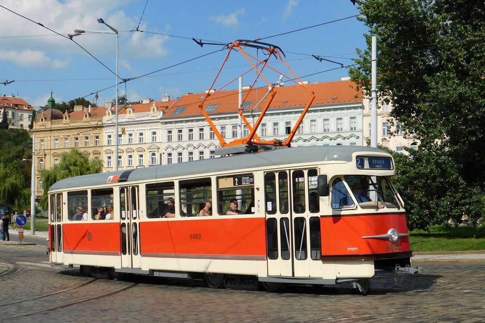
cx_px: 242
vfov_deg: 28.6
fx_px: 633
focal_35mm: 47
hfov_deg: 41.9
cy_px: 176
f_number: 7.4
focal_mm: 8
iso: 125
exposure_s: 1/500
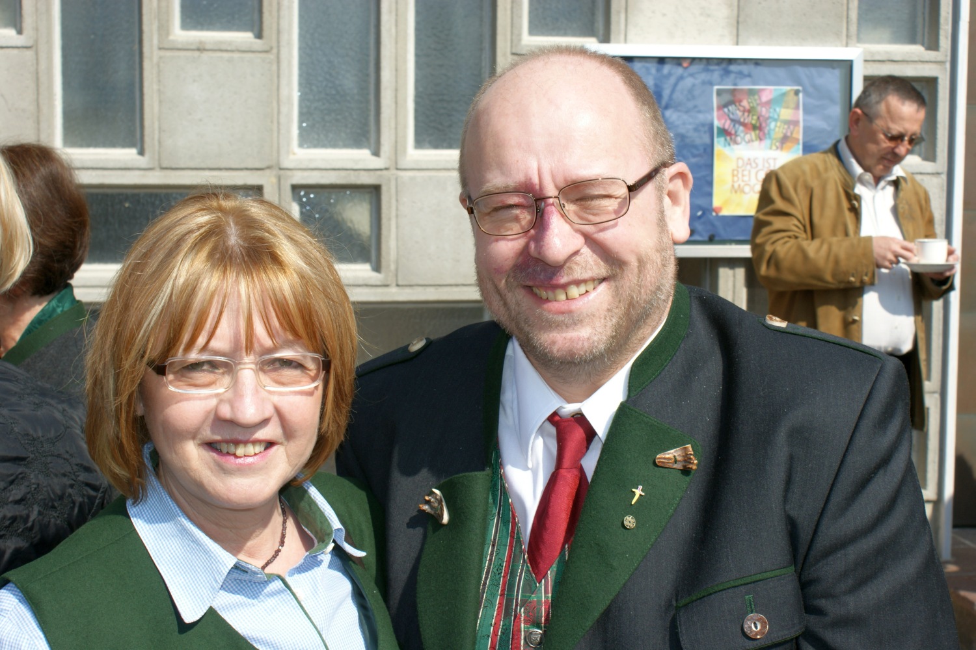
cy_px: 325
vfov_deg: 25.8
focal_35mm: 52
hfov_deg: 37.9
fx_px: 1423
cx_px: 488
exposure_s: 1/100
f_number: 11
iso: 100
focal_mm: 35
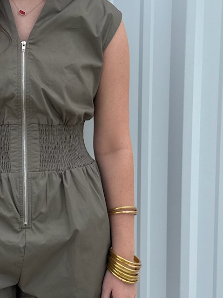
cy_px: 121
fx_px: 661
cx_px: 41
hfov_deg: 18.9
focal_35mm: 77
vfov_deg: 25.3
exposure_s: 1/2801
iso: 80
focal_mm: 6.76
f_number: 1.78
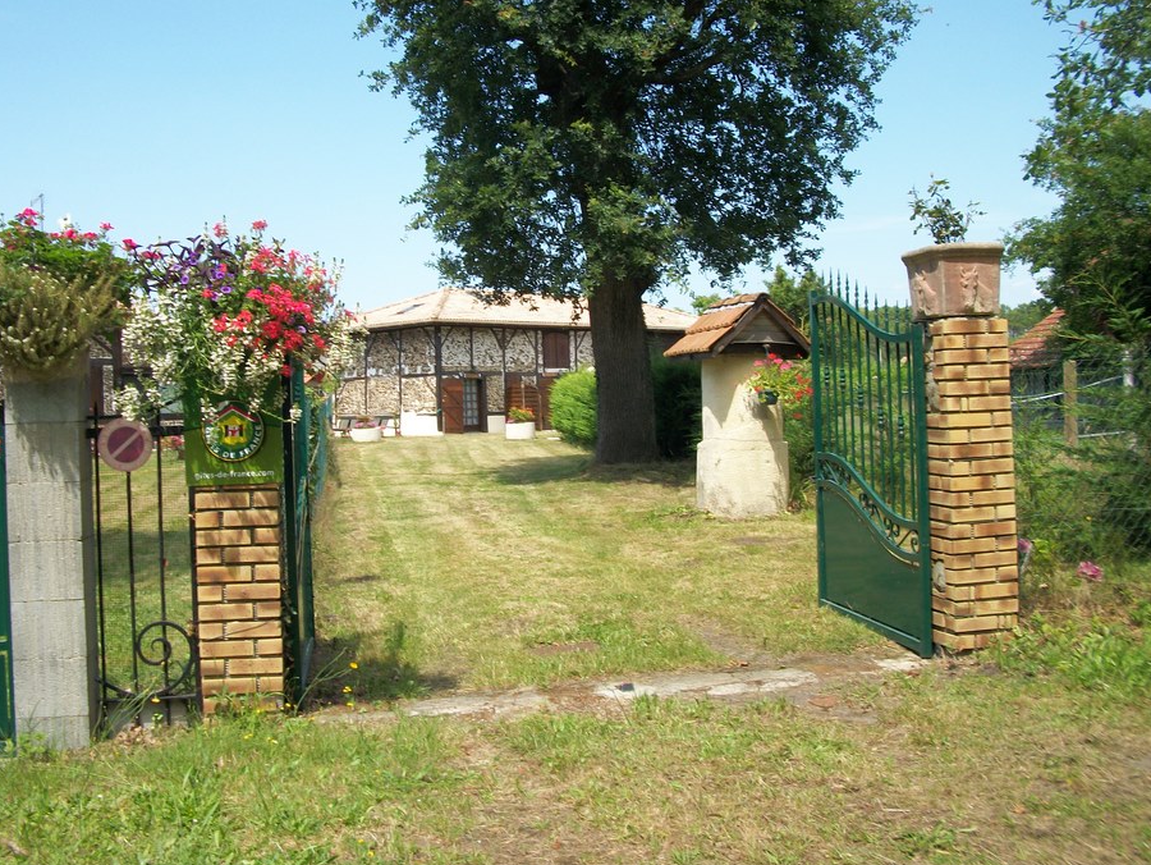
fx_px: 1198
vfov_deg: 39.6
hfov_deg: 51.3
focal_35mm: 36
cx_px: 533
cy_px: 384
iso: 80
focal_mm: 5.7
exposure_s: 1/100
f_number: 8.8
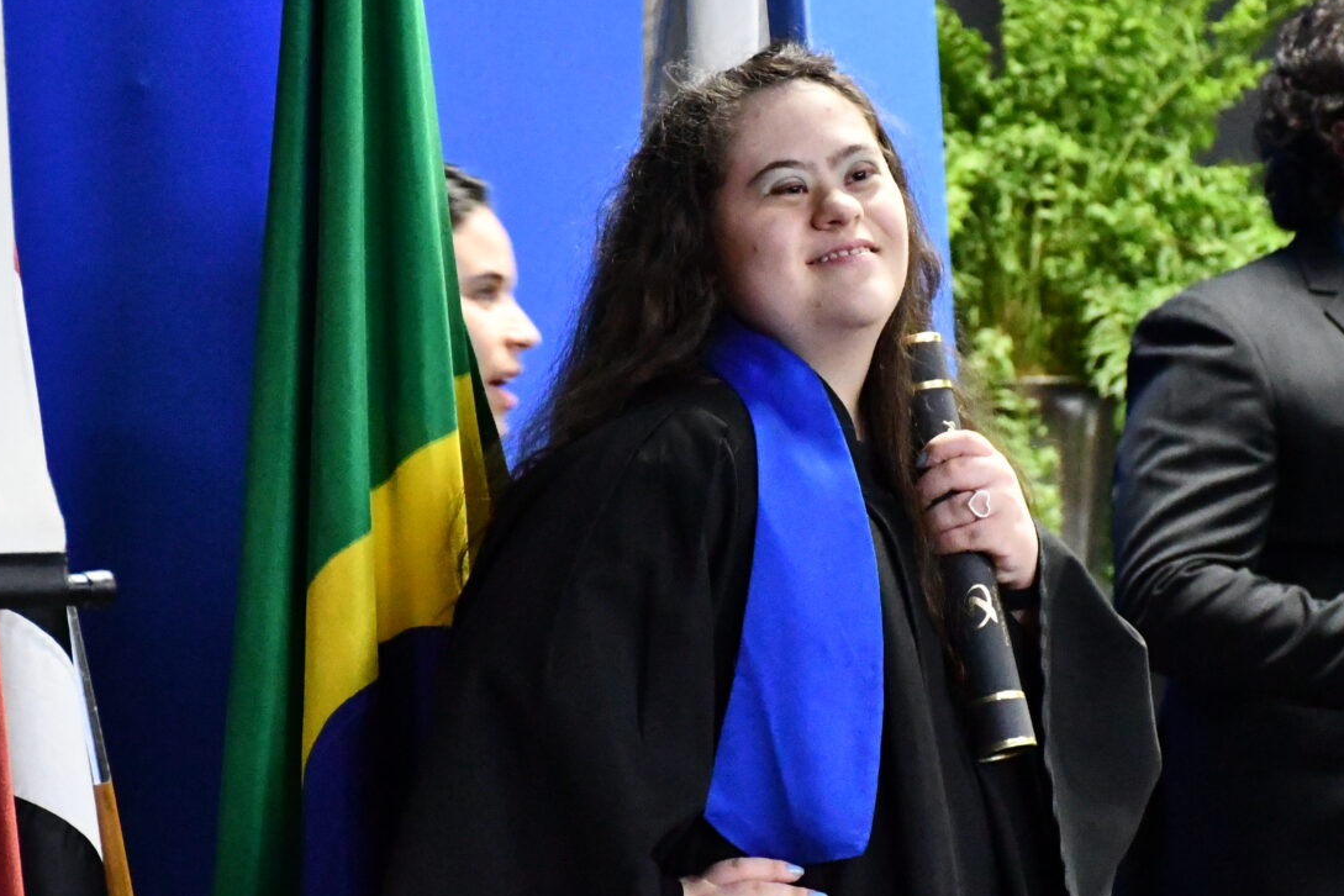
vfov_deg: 6.1
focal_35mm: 224
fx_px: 8362
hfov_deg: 9.2
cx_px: 794
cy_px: 597
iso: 12800
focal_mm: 85
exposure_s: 1/40
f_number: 5.3
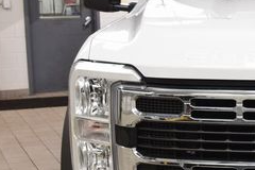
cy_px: 120
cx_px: 317
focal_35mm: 96
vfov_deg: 14.2
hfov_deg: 19.8
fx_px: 680
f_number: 7.1
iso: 560
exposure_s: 1/30
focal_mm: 24
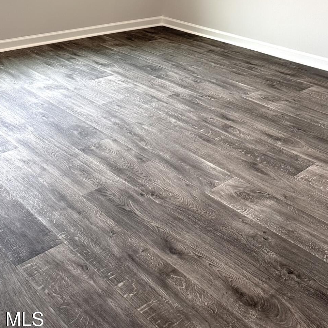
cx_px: 154
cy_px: 10
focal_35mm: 44
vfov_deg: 35.2
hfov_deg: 38.3
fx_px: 472
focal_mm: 6.86
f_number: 1.78
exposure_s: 1/60
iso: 160
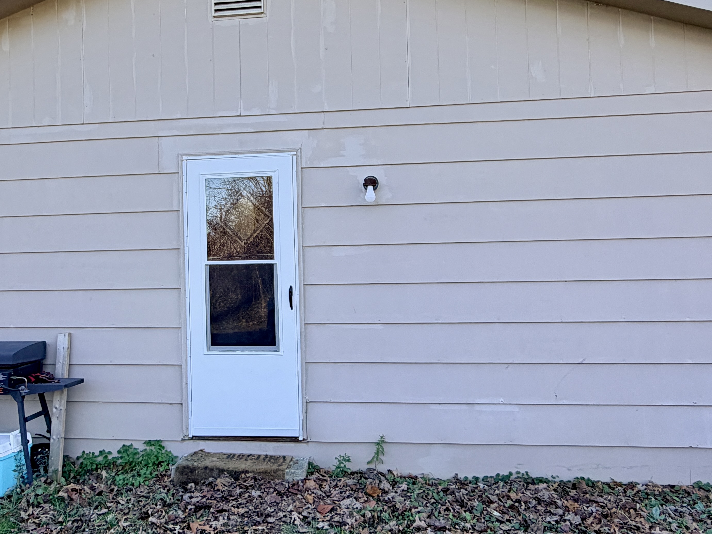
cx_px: 307
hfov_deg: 61.4
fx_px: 596
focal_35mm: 29
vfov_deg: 48.1
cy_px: 234
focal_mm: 2.22
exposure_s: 1/235
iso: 50
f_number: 2.2
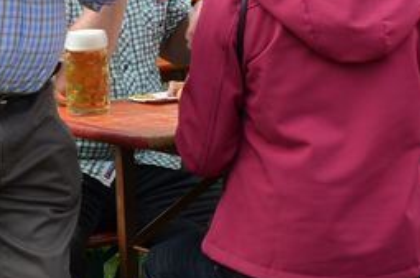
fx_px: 2329
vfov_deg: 6.8
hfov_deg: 10.3
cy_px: -76
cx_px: 293
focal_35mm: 200
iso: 100
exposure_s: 1/125
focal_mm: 34
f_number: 5.6
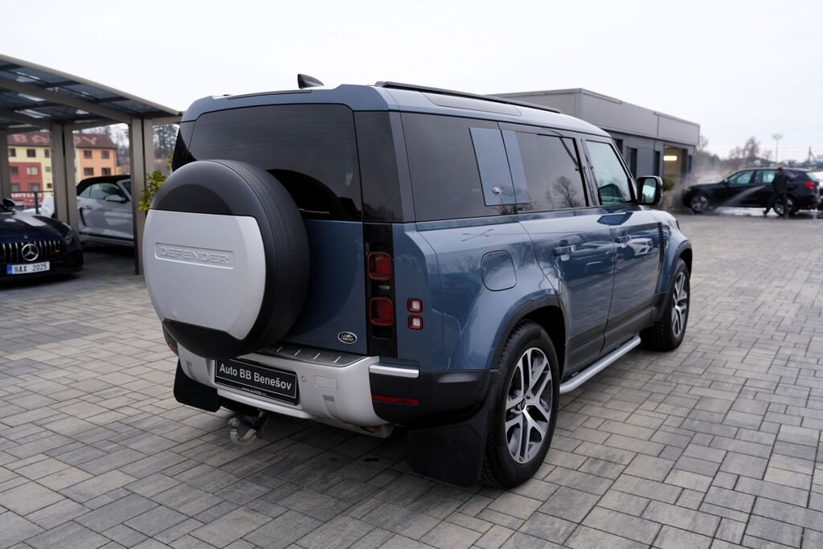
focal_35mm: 30
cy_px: 274
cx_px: 412
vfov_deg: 43.6
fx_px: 686
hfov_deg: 61.9
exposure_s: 1/80
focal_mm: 30
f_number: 4.5
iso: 100
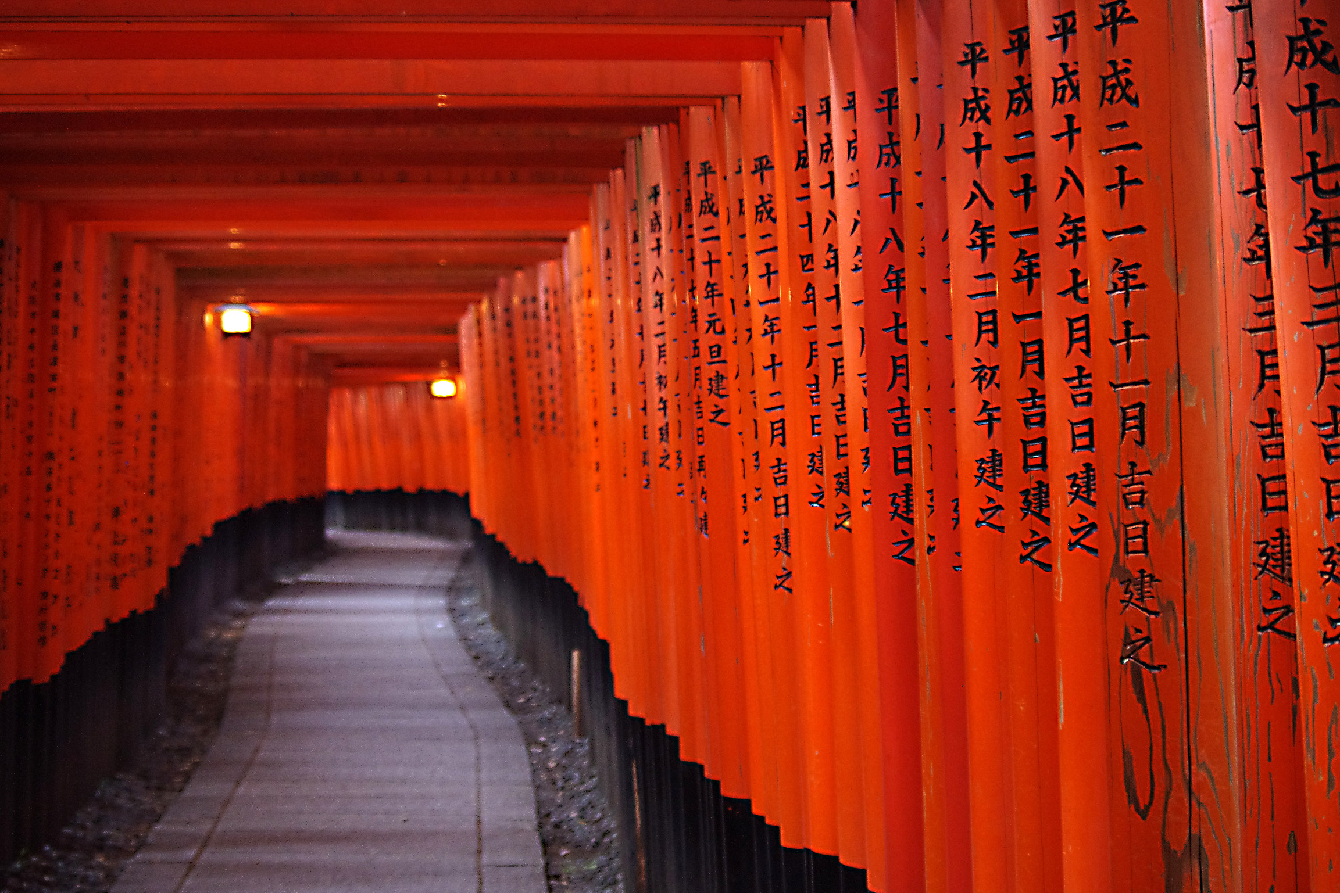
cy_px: 451
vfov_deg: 17.5
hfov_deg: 26.0
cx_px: 652
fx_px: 2903
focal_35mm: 78
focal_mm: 50
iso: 1600
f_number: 4
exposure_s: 1/25
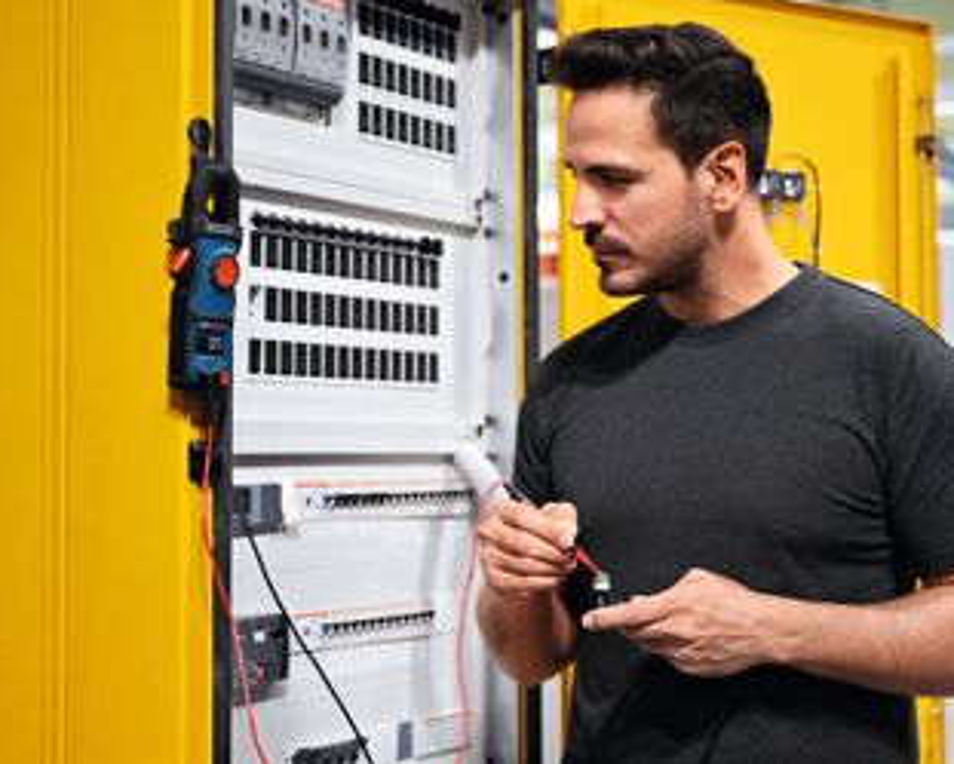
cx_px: 552
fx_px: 1808
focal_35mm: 64
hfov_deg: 29.5
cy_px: 357
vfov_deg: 23.9
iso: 1600
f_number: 2.8
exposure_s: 1/125
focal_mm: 53
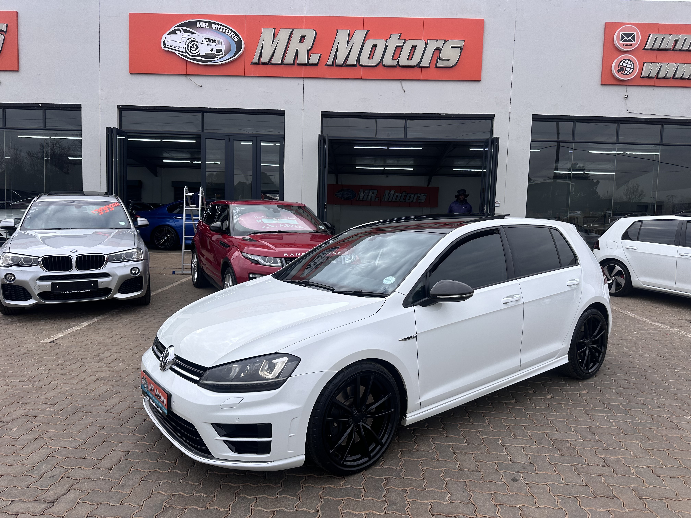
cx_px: 346
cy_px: 259
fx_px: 479
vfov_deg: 56.8
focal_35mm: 24
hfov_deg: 71.6
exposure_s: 1/1393
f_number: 1.78
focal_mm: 6.86
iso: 80
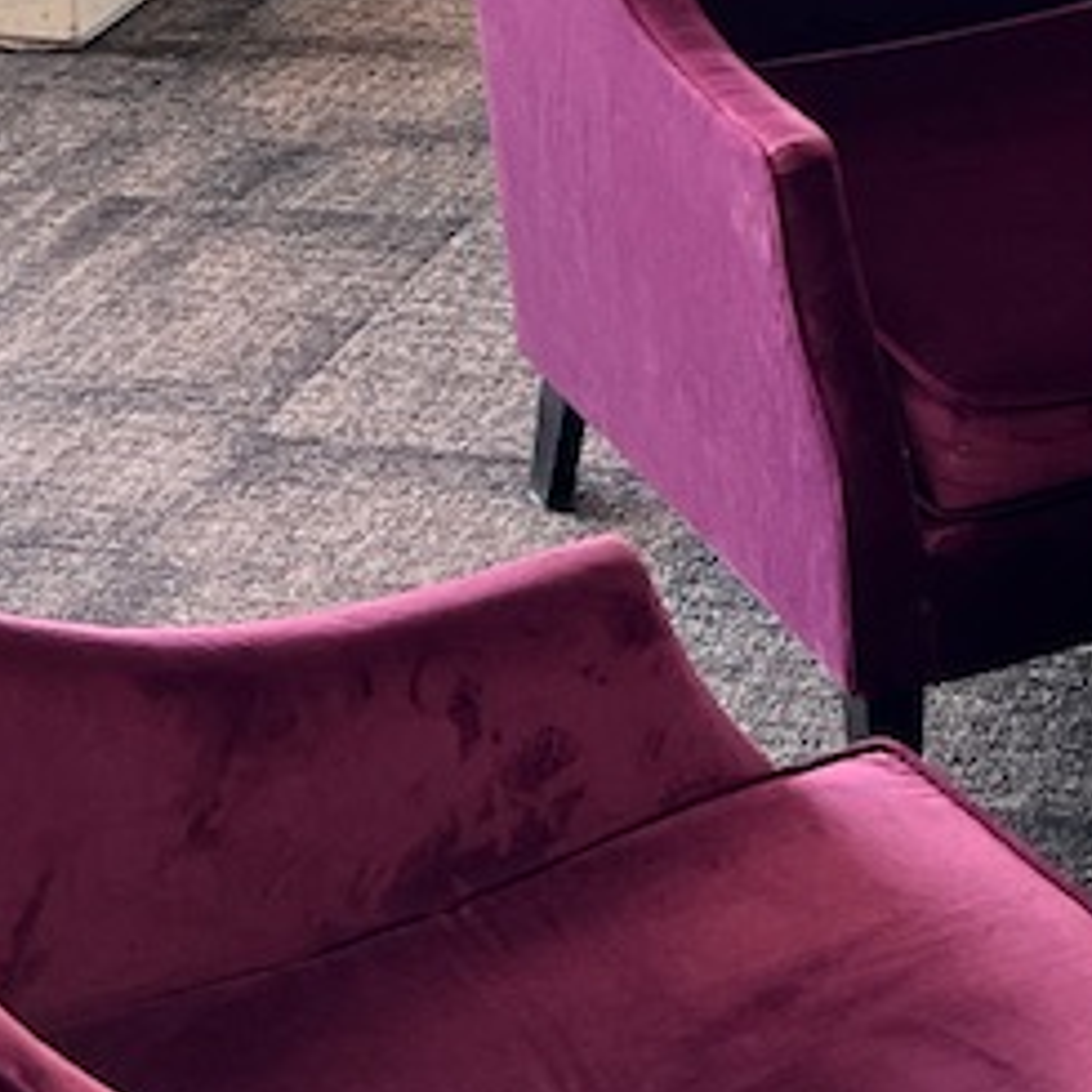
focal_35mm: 120
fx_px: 4283
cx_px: 1301
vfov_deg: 13.9
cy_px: -379
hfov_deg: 14.1
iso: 40
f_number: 1.5
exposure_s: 1/100
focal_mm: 5.7
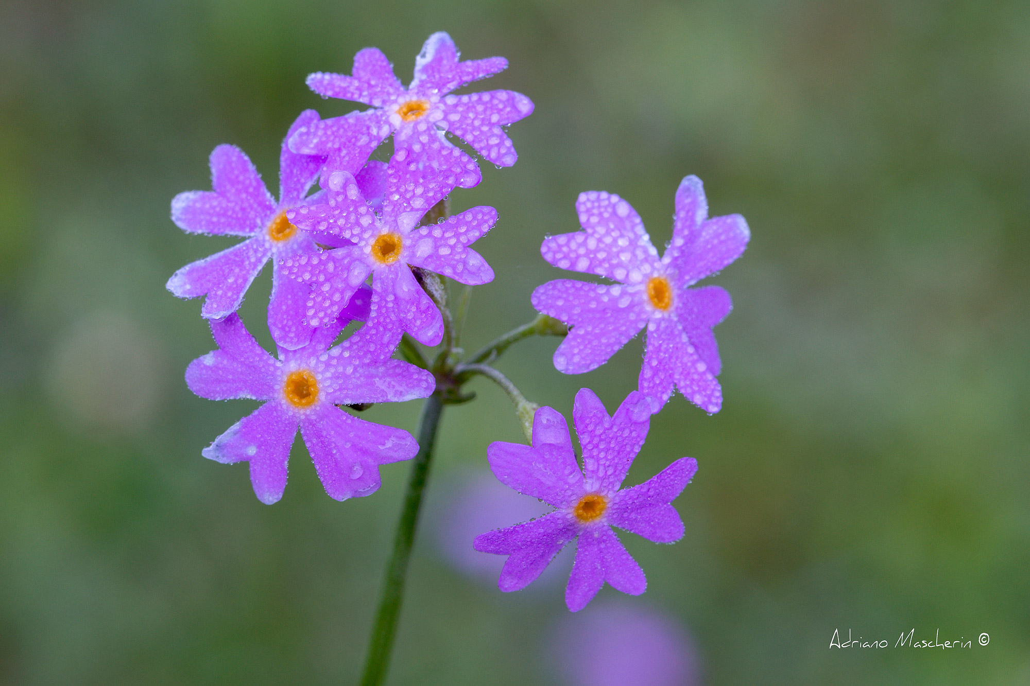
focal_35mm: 105
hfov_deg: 19.5
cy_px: 343
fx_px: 3004
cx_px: 515
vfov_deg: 13.0
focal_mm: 105
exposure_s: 1/6
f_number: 25
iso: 200
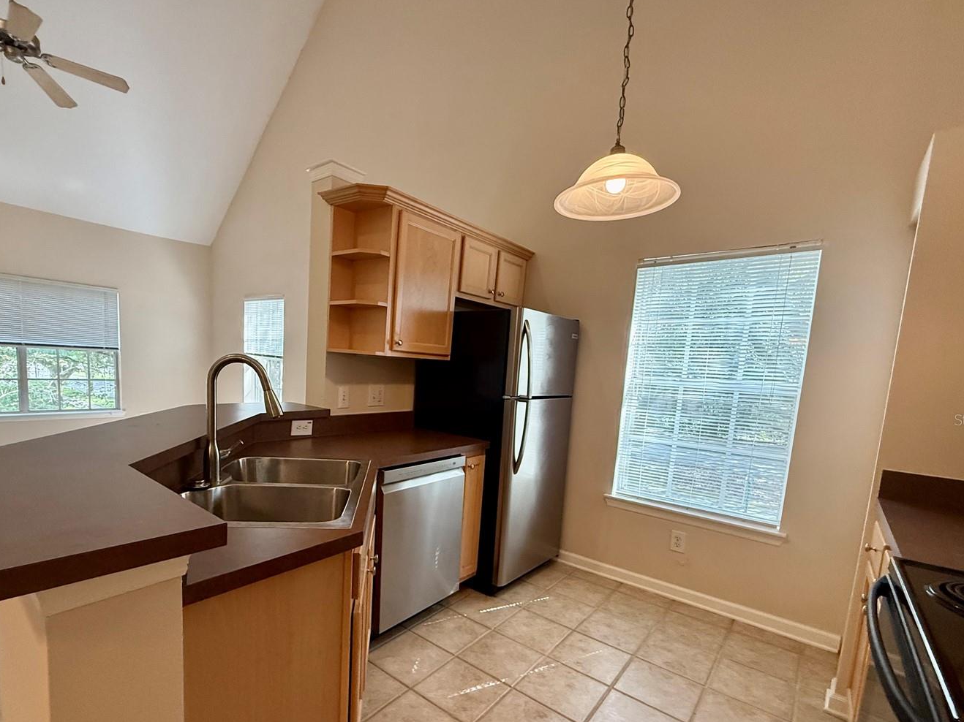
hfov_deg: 90.8
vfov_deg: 74.2
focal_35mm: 17
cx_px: 438
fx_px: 473
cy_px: 419
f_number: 2.2
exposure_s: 1/120
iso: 400
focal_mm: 2.22
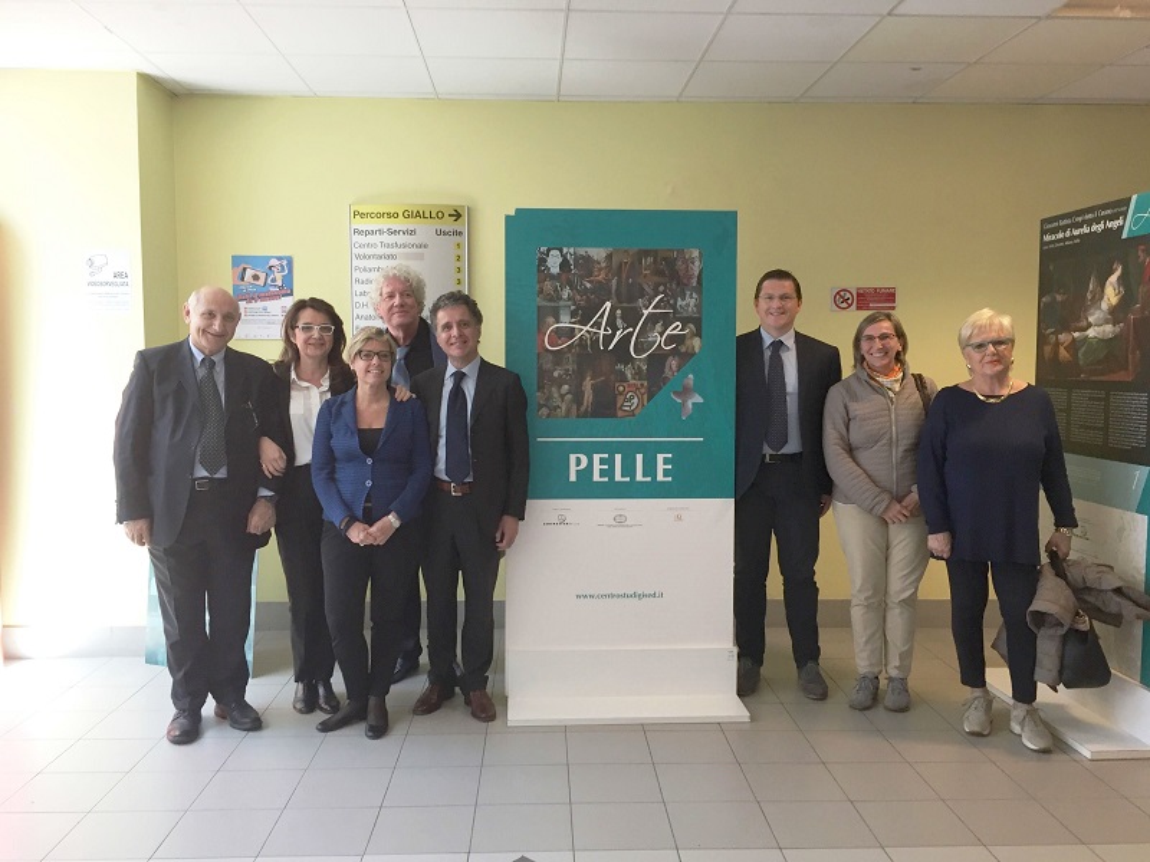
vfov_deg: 48.2
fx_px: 963
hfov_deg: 61.7
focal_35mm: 29
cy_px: 431
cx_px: 575
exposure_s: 1/33
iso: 80
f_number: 2.2
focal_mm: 4.15
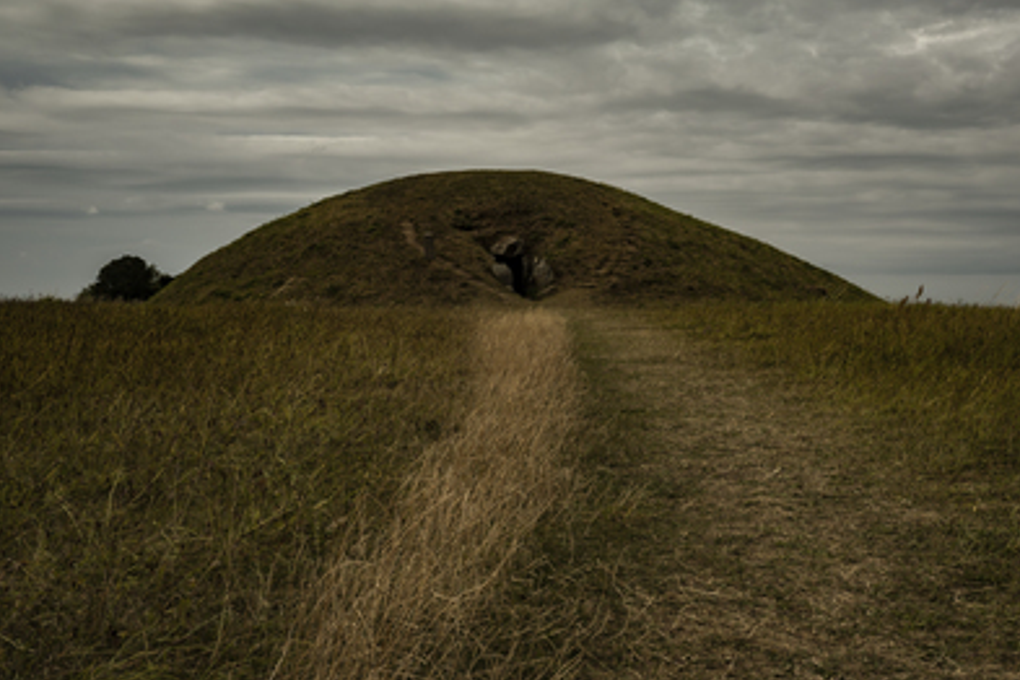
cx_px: 566
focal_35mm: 41
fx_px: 1162
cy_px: 305
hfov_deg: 47.3
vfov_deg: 32.6
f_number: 8
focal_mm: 12.96
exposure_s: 1/500
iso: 100
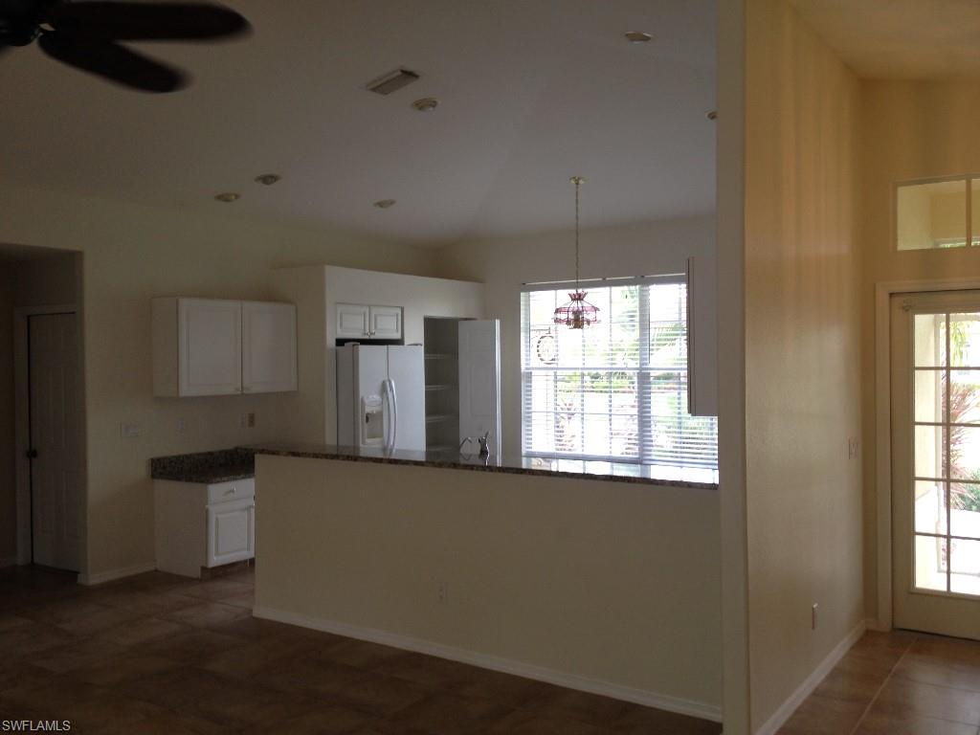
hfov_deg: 52.6
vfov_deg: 40.7
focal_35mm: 35
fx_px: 991
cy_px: 368
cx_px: 490
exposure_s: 1/24
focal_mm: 4.28
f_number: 2.4
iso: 50
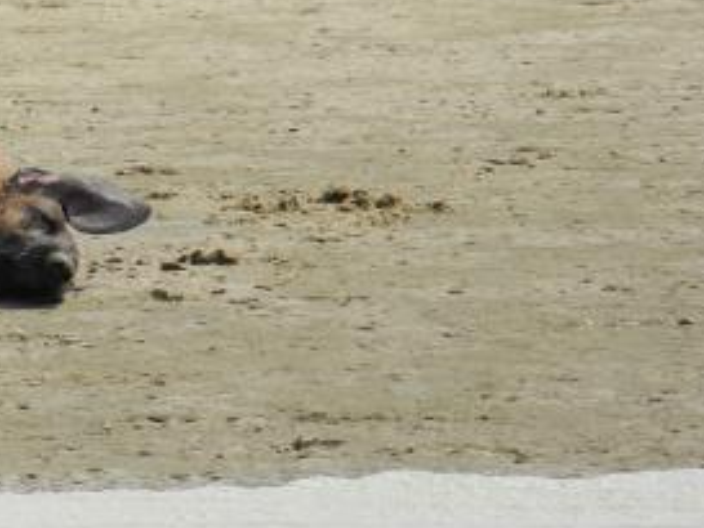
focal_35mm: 469
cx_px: -103
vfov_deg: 3.2
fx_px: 9542
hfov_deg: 4.2
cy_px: 330
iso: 100
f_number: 5.6
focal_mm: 42.6
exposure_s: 1/400
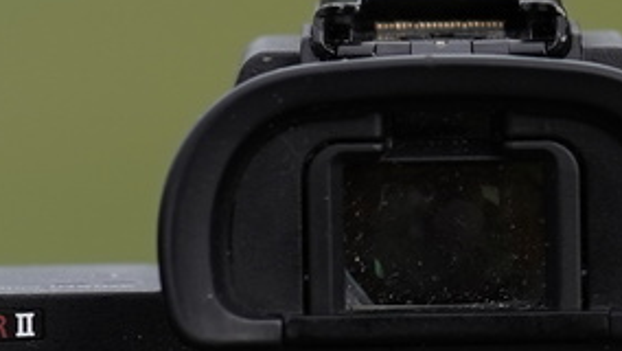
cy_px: 223
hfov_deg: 2.9
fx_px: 12160
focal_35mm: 737
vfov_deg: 1.7
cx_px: 1704
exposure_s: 1/800
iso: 250
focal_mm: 100
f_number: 5.6
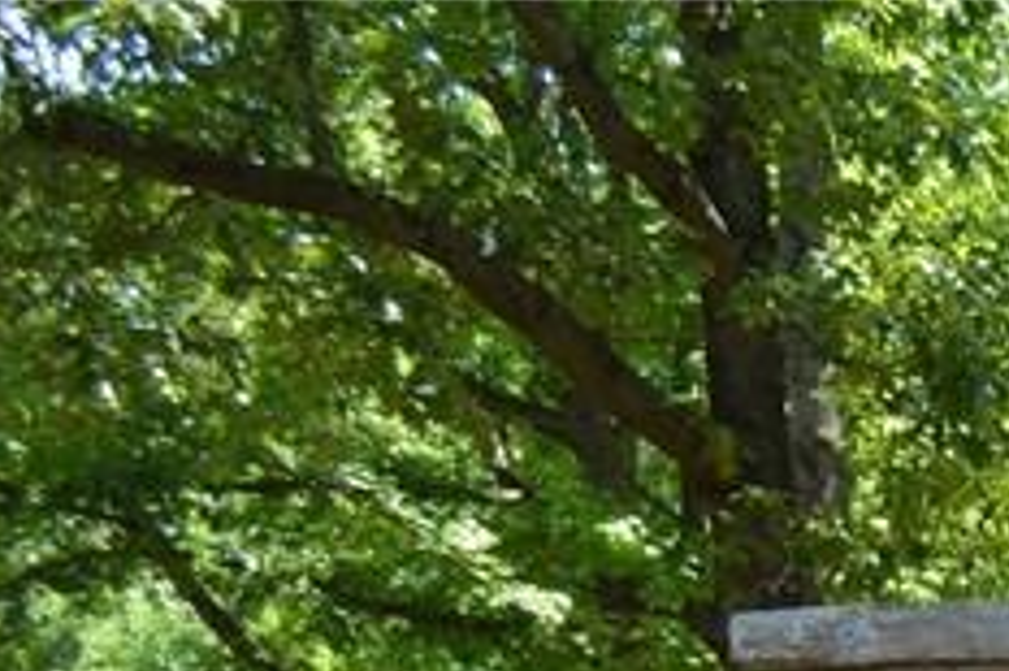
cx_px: 2271
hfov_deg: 12.2
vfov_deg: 8.9
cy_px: 1558
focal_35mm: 140
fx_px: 3921
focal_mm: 20
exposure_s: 1/125
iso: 180
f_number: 5.6
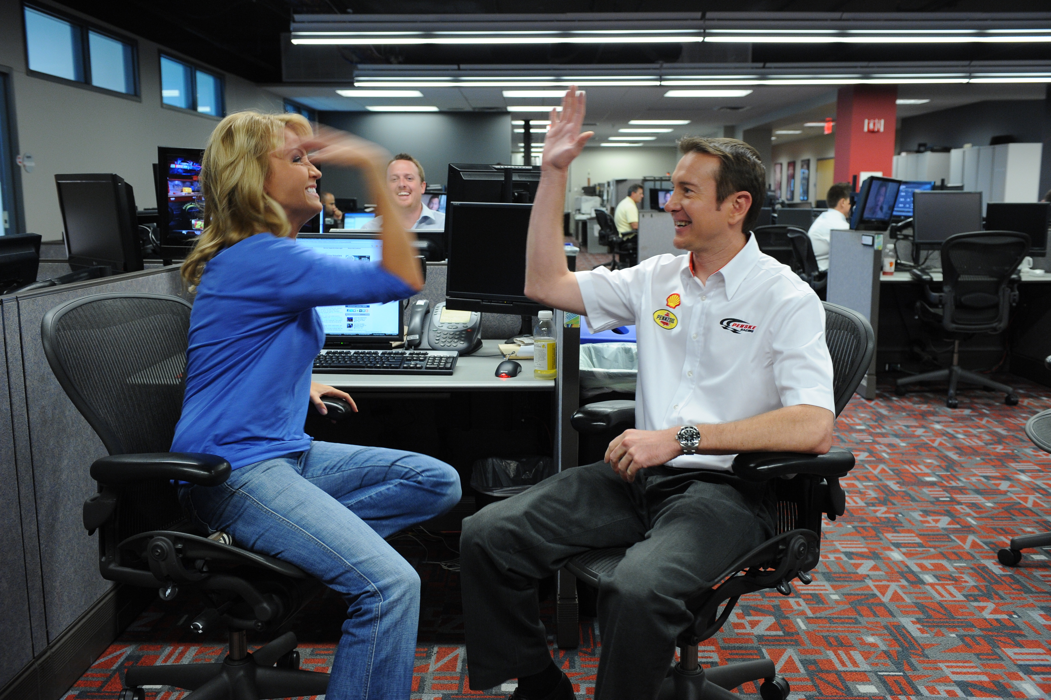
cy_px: 350
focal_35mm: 32
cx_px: 526
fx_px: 934
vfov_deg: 41.1
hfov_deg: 58.7
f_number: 4.5
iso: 1600
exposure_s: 1/80
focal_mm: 32
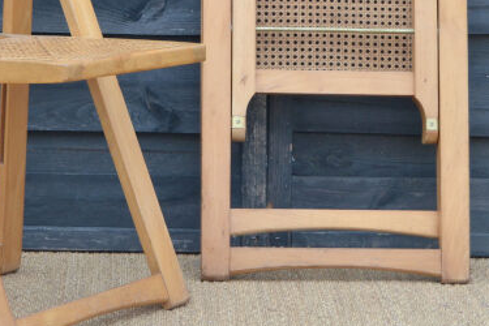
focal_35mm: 144
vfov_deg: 9.5
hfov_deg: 14.2
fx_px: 1956
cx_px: 143
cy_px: 44
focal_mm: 40
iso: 640
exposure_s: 1/60
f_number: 5
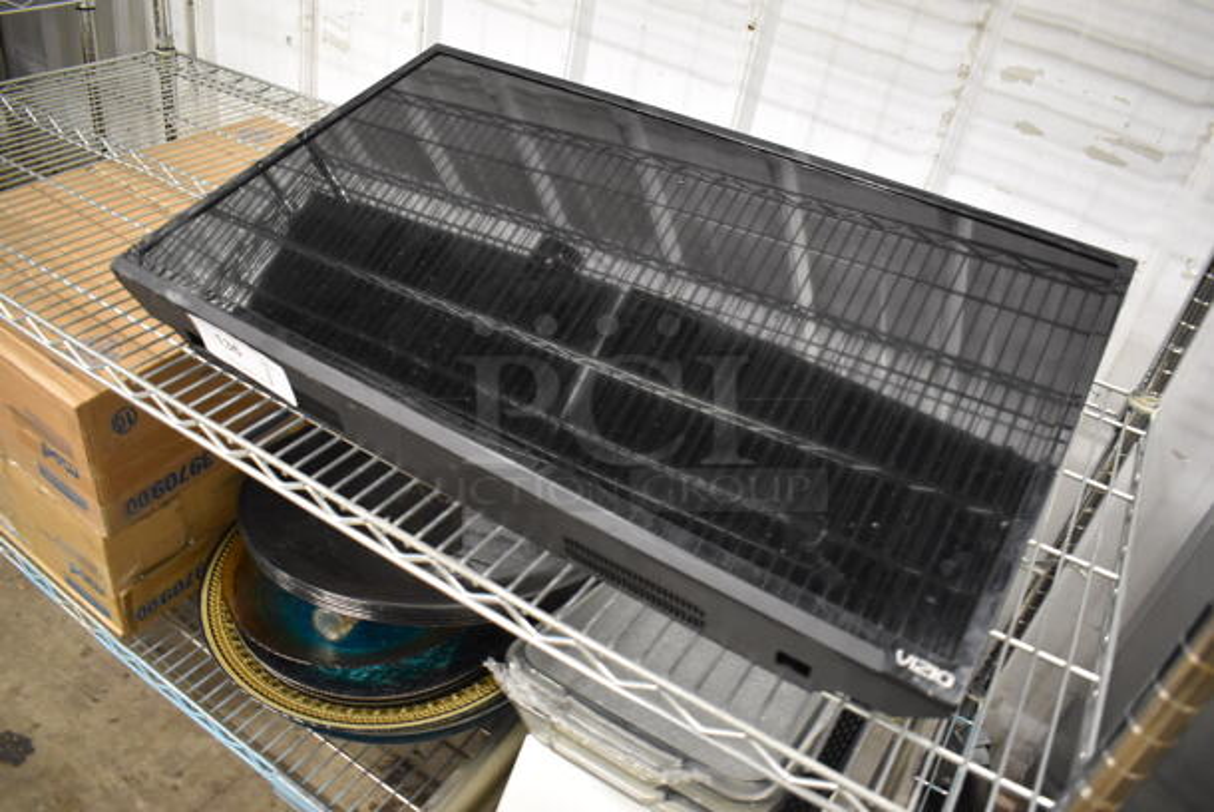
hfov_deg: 67.3
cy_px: 406
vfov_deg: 48.0
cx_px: 607
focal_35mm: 27
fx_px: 911
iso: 2200
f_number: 3.5
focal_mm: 18
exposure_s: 1/30
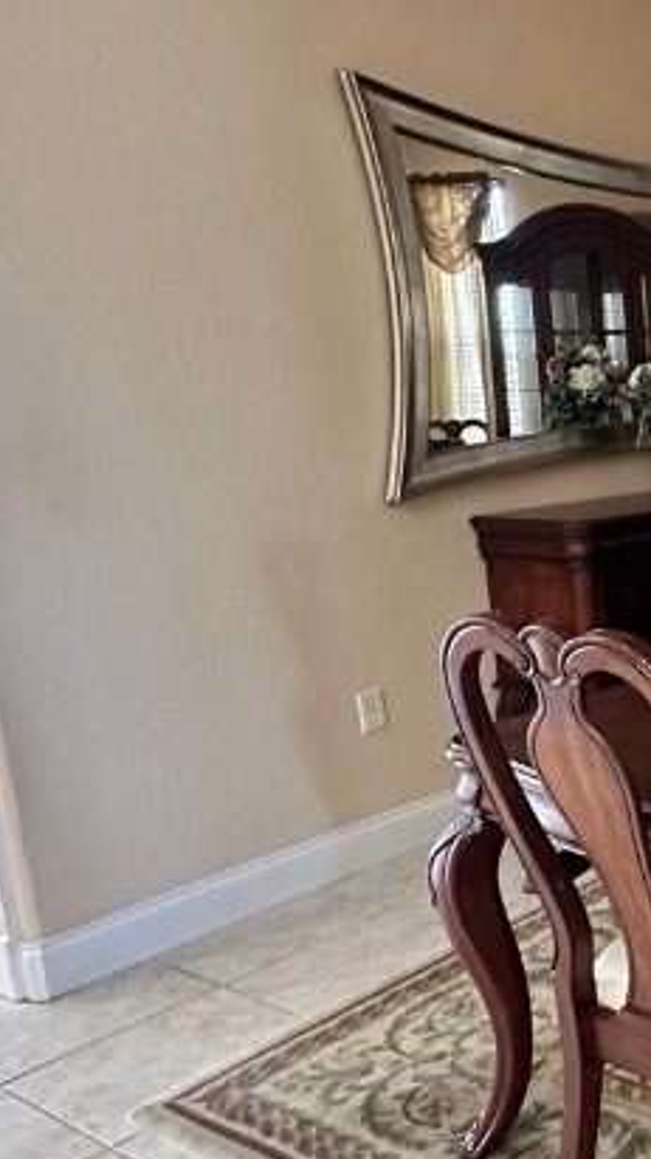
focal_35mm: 38
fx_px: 1167
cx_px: 1015
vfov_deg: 52.8
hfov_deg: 23.7
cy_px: 587
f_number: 2.2
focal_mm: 2.22
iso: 800
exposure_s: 1/60
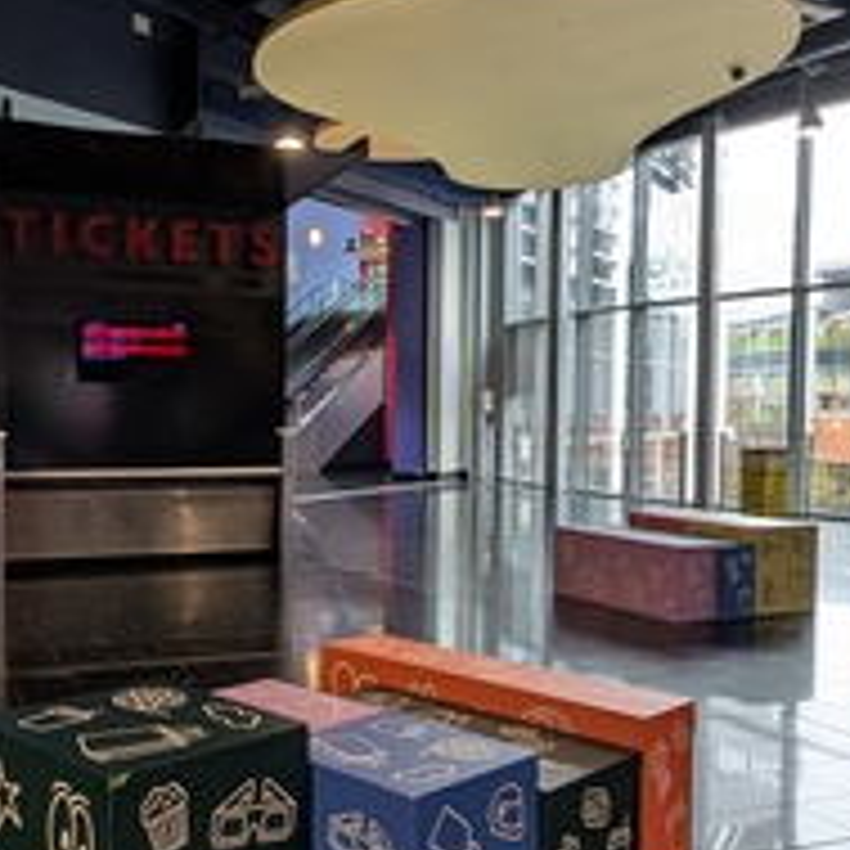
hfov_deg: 45.2
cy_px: 450
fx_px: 1000
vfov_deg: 46.0
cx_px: 270
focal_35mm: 36
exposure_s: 1/33.3
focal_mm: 2.23
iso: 60
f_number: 1.95
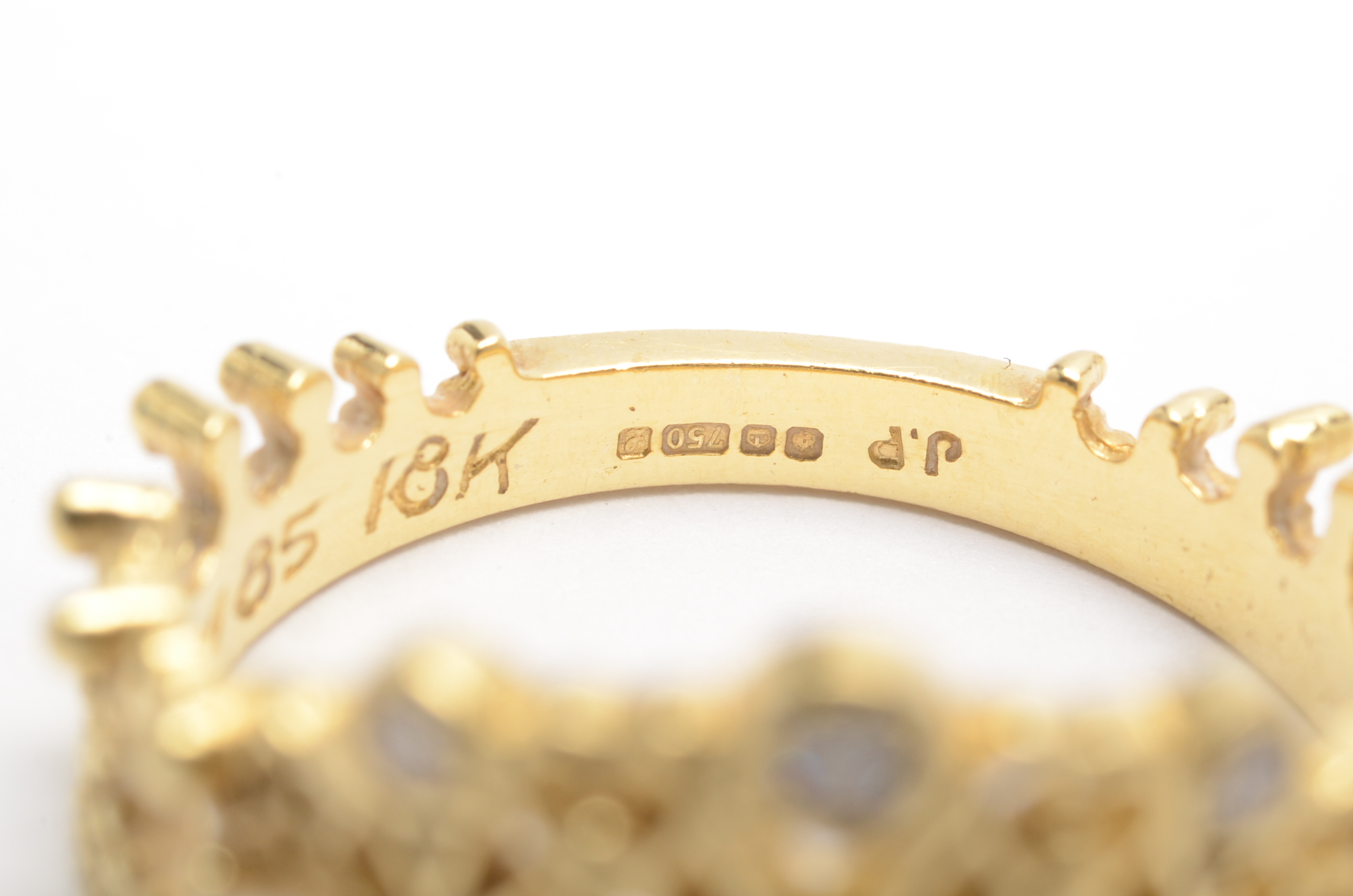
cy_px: 429
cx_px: 711
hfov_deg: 21.1
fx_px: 3638
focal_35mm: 97
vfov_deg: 14.0
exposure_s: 1/160
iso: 400
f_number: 20
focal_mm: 60
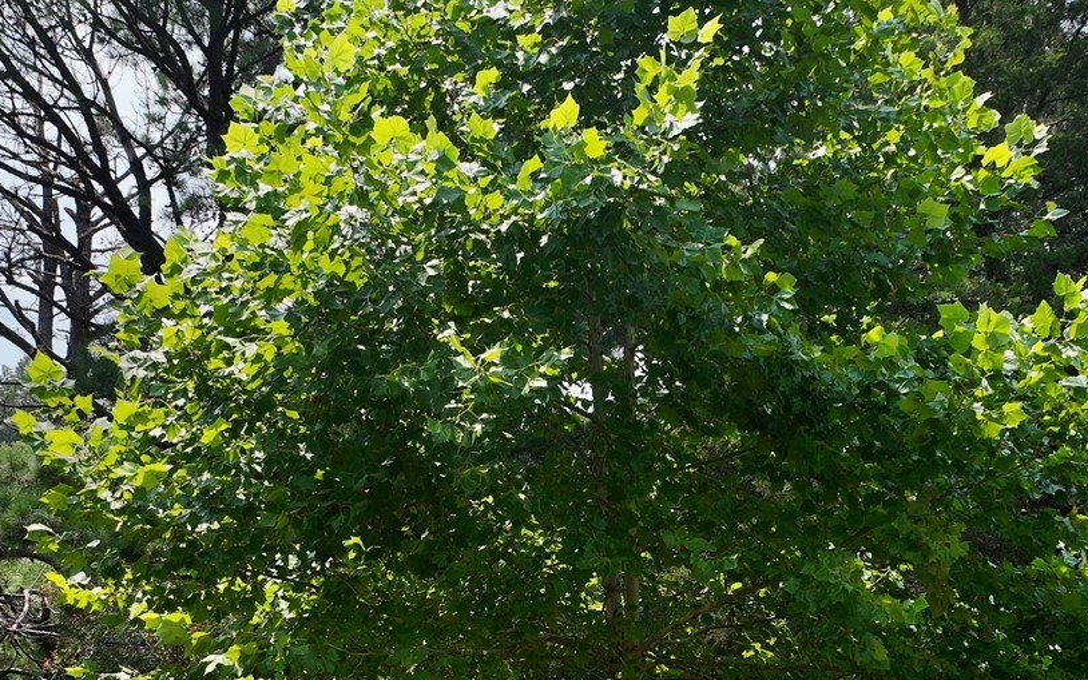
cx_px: 580
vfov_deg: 21.2
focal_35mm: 60
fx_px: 1779
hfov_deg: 34.0
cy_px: 597
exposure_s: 1/2500
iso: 220
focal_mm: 12.29
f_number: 2.8
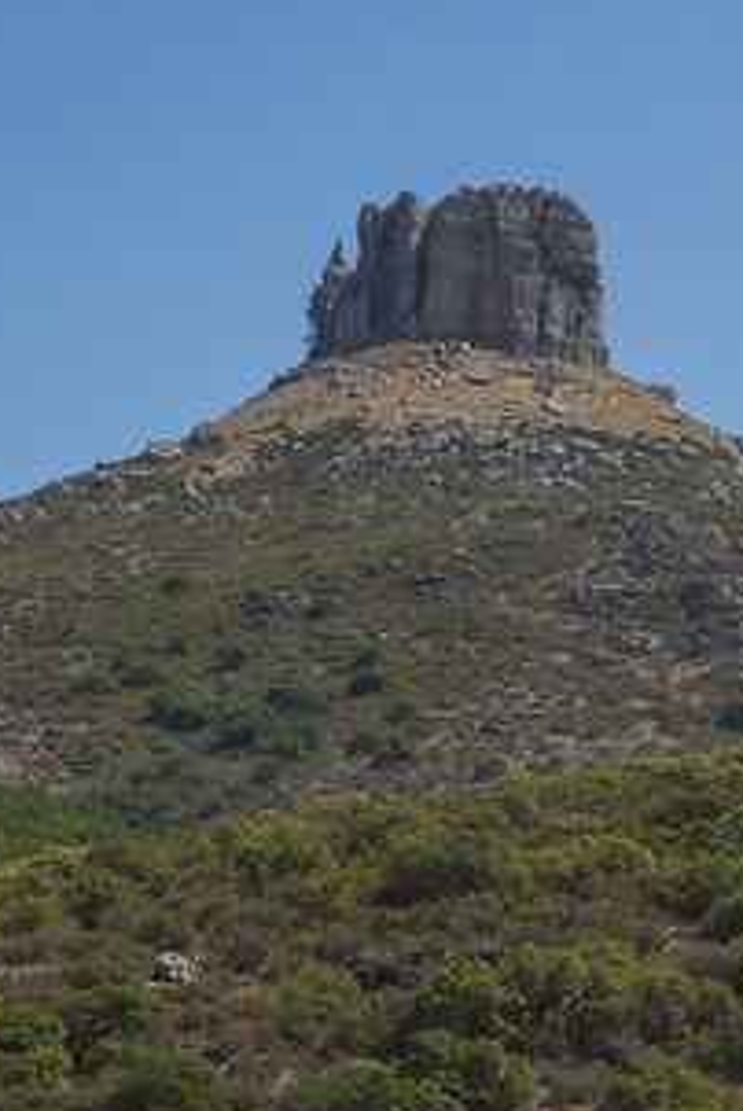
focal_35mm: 208
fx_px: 6424
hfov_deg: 6.6
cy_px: 600
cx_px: 519
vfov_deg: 9.9
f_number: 13
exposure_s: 1/160
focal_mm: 70
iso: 100
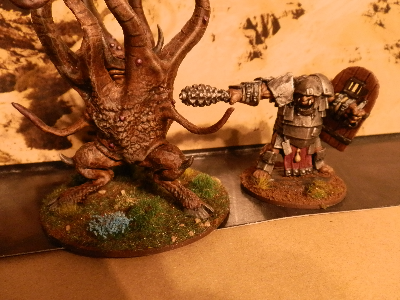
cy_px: 150
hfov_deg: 63.4
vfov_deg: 49.7
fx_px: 324
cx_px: 200
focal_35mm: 28
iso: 400
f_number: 3.1
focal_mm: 5
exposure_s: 1/50
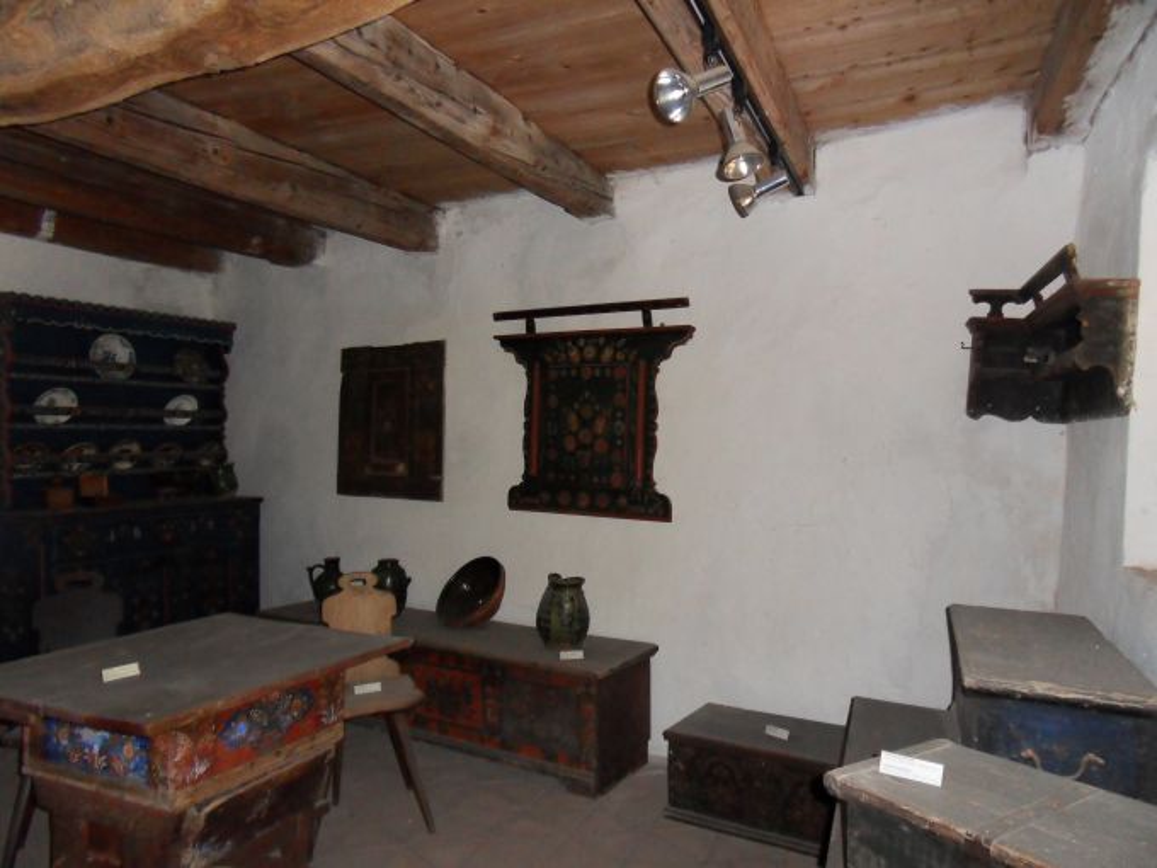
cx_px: 578
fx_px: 802
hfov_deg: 71.6
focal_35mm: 24
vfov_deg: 56.8
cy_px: 434
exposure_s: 1/45
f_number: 3.3
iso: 400
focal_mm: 4.2
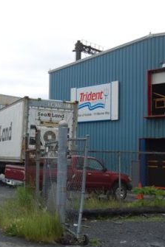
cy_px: 129
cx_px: 20
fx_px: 523
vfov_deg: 26.7
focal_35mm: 76
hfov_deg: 17.7
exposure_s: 1/160
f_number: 6.3
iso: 200
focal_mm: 32
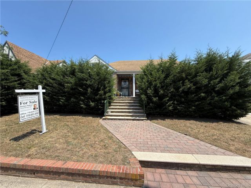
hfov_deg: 102.1
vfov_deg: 85.7
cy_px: 94
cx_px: 126
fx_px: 102
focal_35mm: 14
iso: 50
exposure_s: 1/1068
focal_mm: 2.22
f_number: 2.2
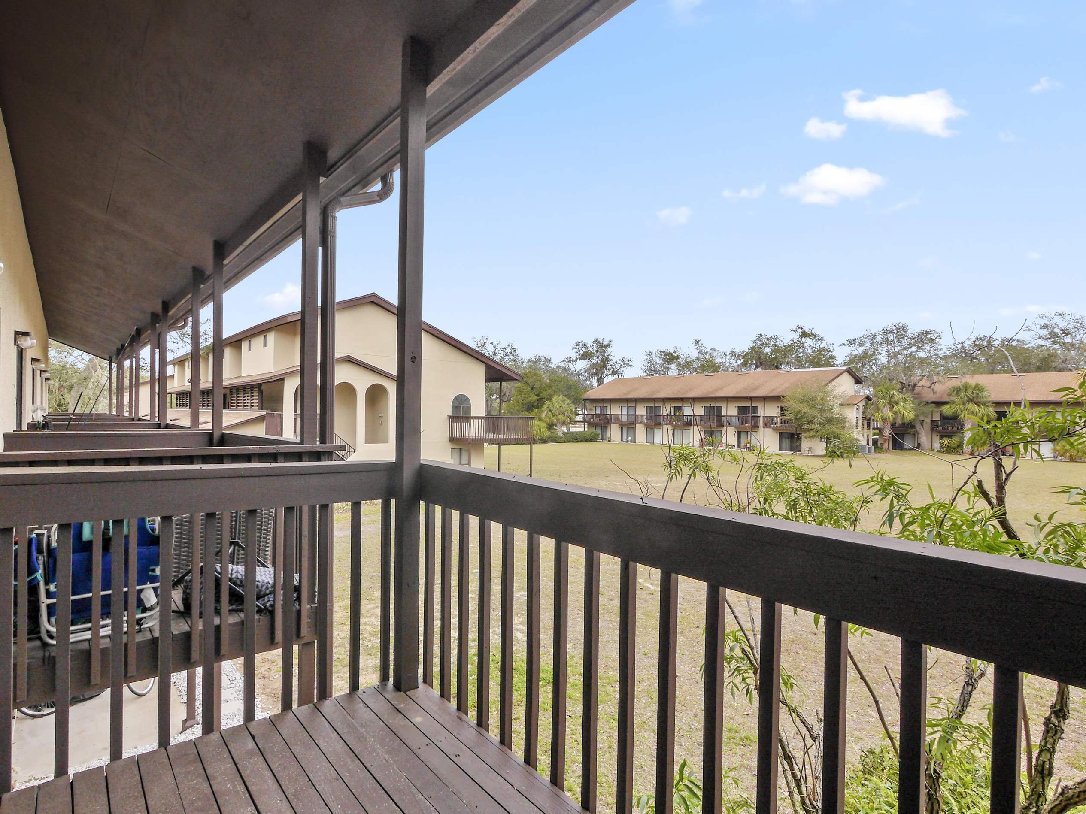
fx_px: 533
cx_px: 512
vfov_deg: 74.7
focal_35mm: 17
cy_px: 411
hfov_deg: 90.9
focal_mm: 7
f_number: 8
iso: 400
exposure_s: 1/250
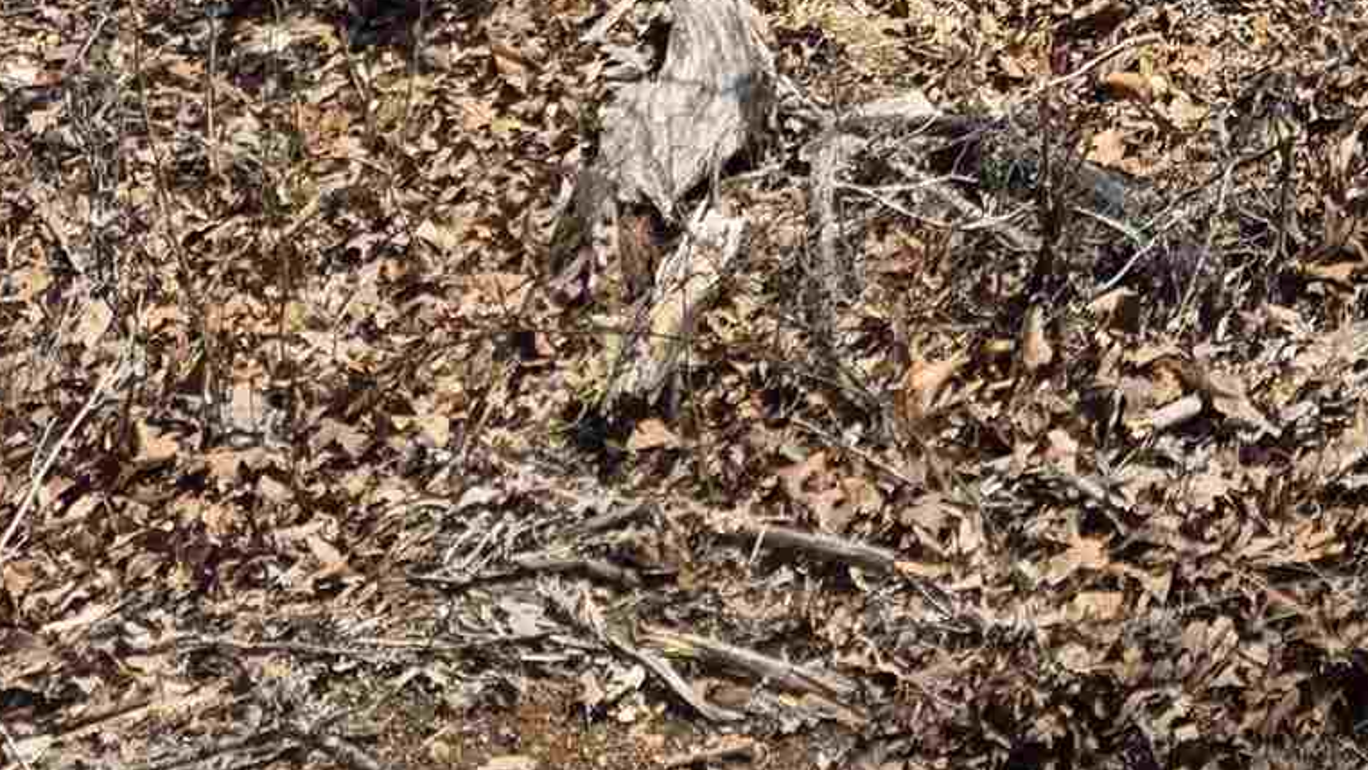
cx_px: 2187
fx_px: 3664
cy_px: -1018
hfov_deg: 18.2
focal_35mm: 101
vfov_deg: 10.5
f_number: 1.7
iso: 80
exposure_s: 1/3042
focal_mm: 6.3
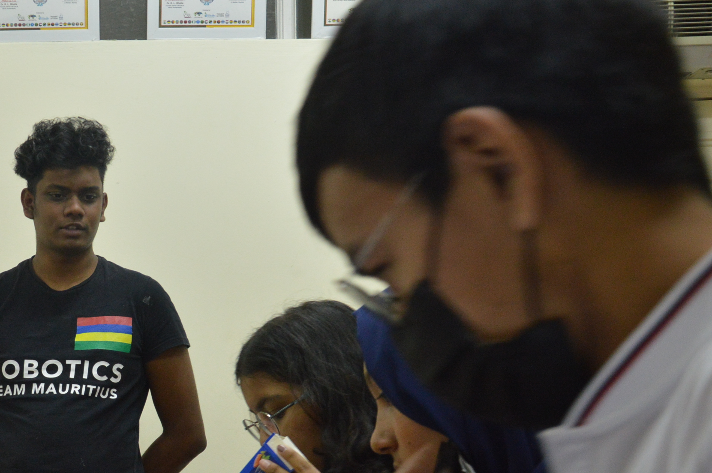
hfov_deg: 28.6
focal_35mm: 68
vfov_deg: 19.7
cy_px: 401
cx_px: 76
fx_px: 1342
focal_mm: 25
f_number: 5.6
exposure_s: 1/30
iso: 800
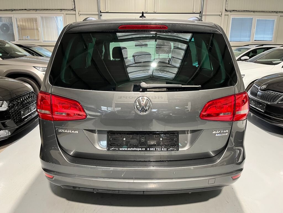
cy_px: 106
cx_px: 142
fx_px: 213
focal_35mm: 26
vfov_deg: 53.1
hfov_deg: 67.3
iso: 400
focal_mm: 5.1
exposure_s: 1/50
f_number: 1.6
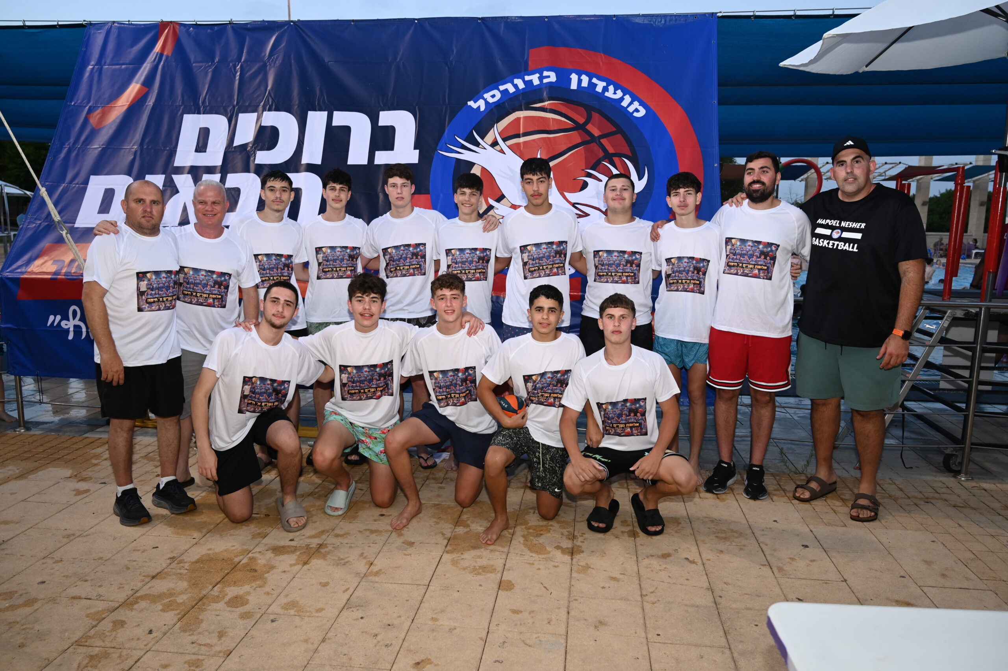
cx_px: 504
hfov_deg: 68.4
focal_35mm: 26
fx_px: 741
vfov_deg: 48.7
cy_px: 336
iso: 1000
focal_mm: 26.5
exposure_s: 1/200
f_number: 4
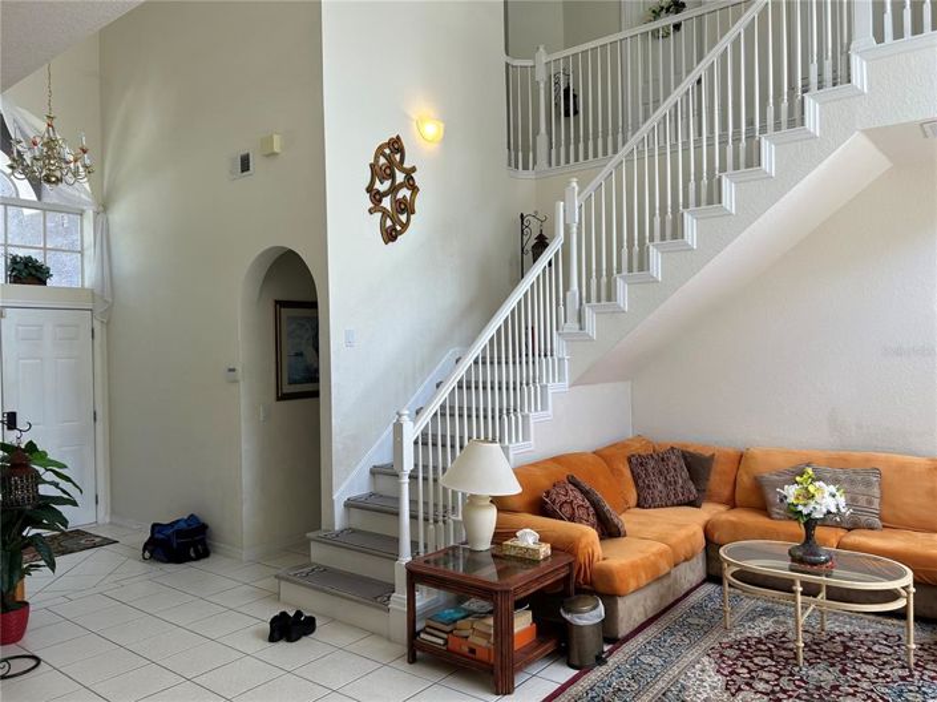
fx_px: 703
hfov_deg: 67.3
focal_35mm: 26
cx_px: 468
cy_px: 351
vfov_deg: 53.0
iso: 32
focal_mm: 5.7
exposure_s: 1/120
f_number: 1.5
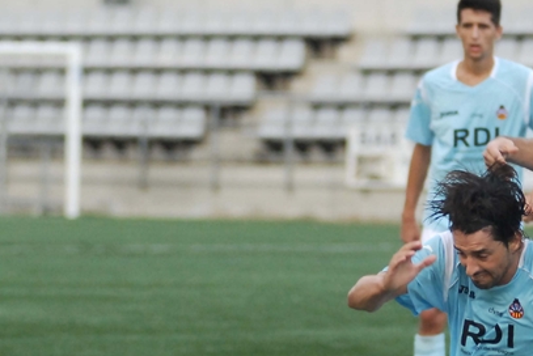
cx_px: 392
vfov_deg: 4.1
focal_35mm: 332
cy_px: 319
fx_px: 4919
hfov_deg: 6.2
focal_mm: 120
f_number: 2.8
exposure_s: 1/500
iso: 800
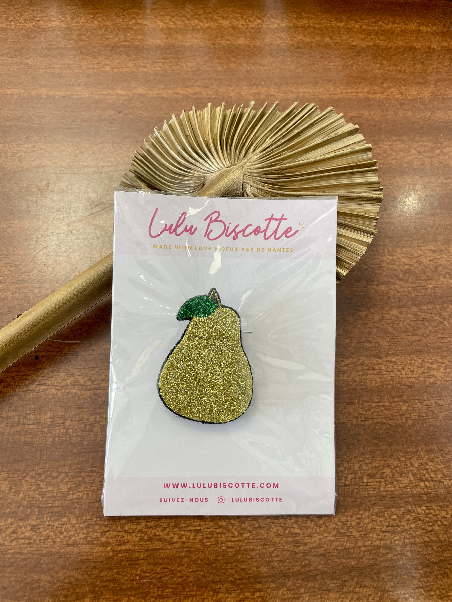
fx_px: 453
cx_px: 226
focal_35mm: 26
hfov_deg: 53.1
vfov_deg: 67.3
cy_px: 301
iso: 50
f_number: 1.6
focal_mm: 4.2
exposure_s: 1/100
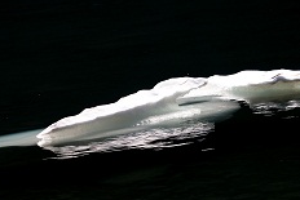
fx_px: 2051
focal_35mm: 246
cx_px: 115
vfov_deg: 5.6
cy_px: 115
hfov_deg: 8.4
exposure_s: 1/250
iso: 100
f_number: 4.8
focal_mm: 98
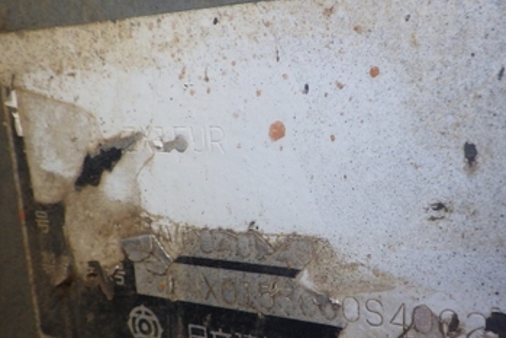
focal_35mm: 40
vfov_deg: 33.4
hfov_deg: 47.9
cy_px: 199
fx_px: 562
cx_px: 325
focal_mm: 5
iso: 125
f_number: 3.5
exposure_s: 1/45
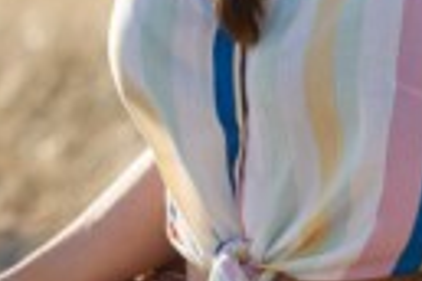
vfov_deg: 4.7
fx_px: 3411
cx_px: 319
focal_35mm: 291
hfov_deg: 7.1
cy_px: 88
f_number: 2.8
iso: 100
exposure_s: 1/1600
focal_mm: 50
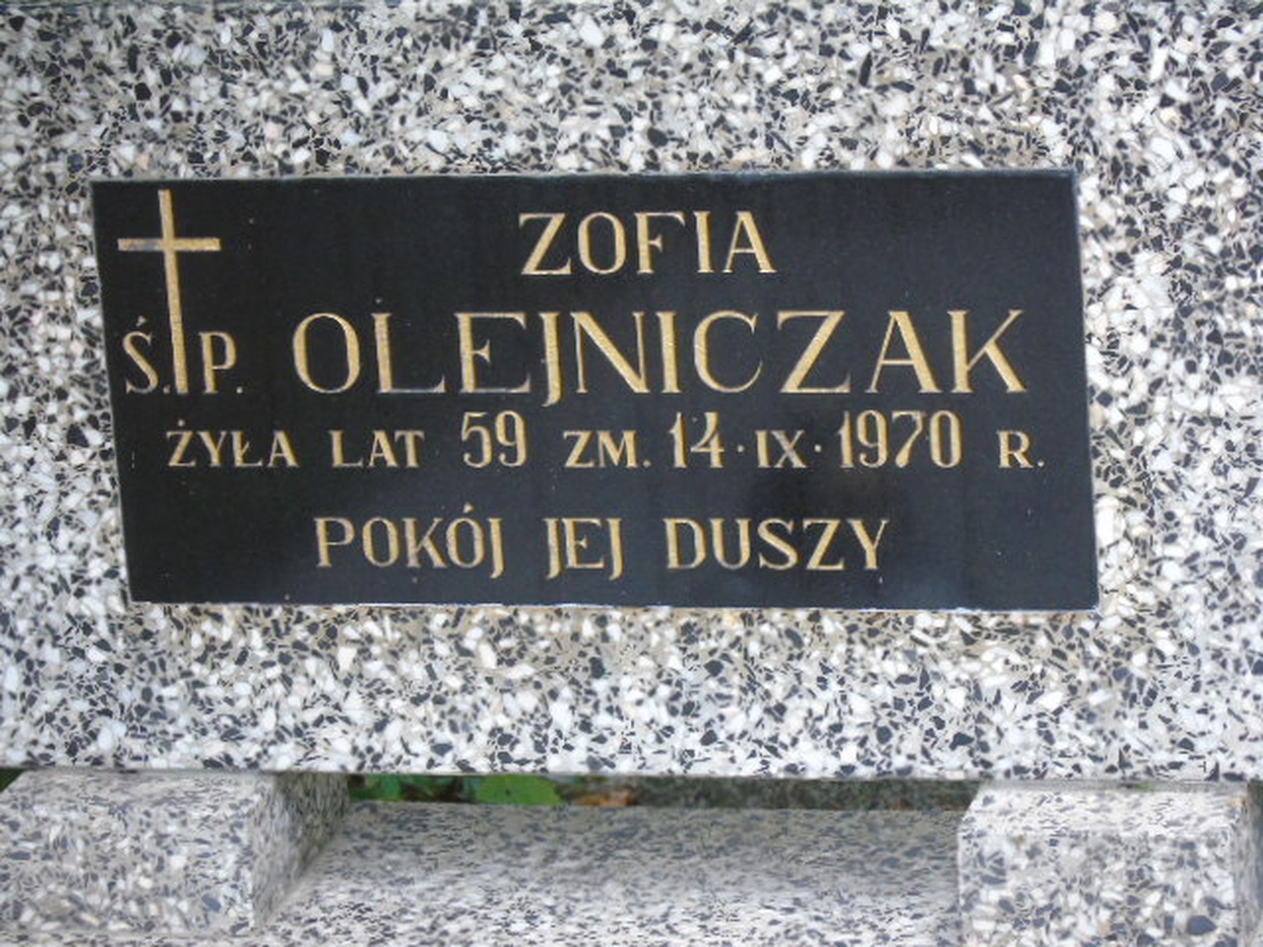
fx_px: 5911
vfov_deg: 9.2
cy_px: 474
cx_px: 632
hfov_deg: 12.2
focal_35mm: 162
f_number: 4.9
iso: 400
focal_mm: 29
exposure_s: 1/125
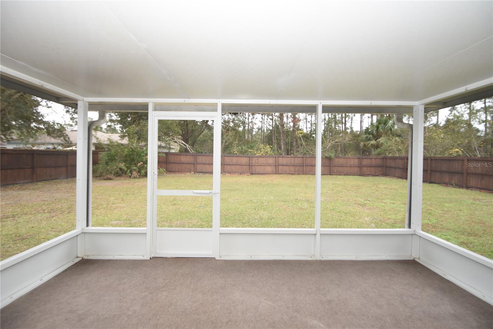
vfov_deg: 77.3
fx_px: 205
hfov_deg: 100.4
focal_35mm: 15
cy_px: 164
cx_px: 246
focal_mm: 10
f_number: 4
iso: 100
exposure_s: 1/60
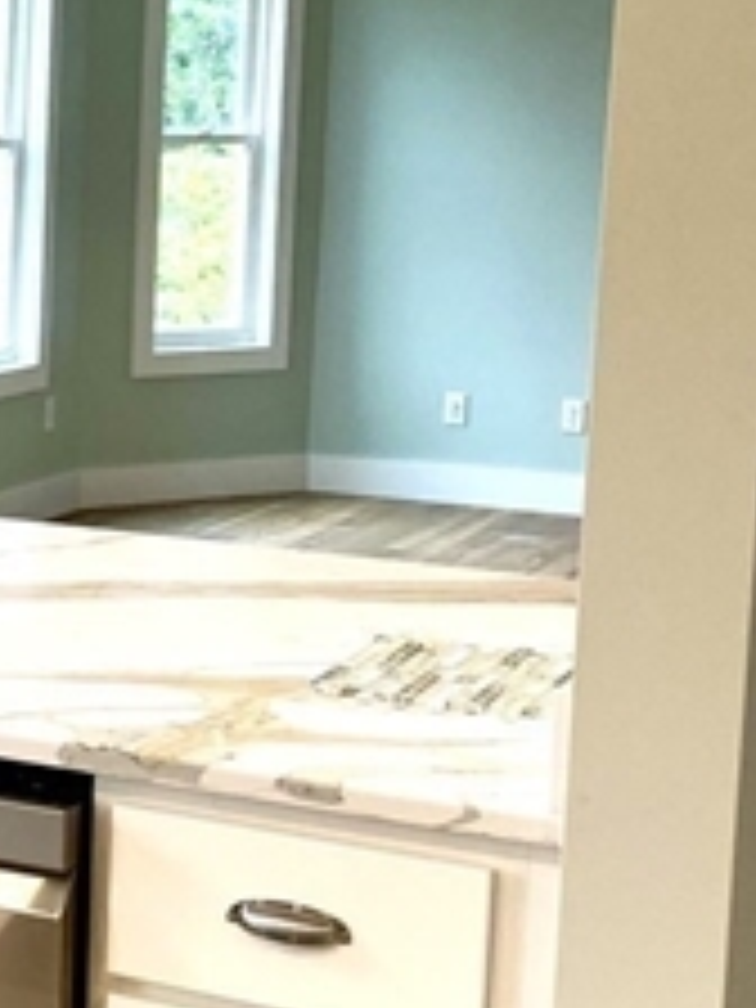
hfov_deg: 14.9
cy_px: 410
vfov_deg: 22.0
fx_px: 2592
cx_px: -522
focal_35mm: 89
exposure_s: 1/120
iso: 100
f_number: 1.8
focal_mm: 4.25
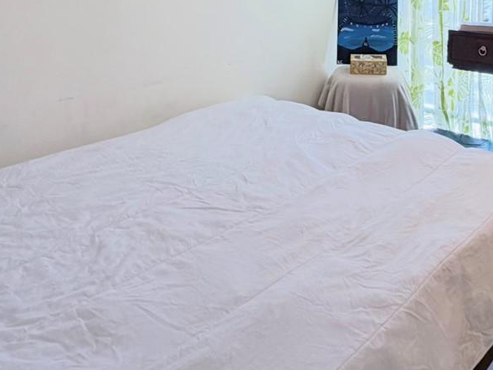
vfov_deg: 34.0
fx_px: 541
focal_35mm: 38
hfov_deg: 48.1
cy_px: -10
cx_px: 331
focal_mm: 2.22
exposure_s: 1/120
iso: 200
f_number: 2.2
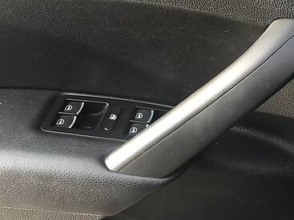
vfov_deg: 23.7
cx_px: 263
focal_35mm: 61
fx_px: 518
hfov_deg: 30.4
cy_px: 45
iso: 20
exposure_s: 1/50
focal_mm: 4
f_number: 1.8
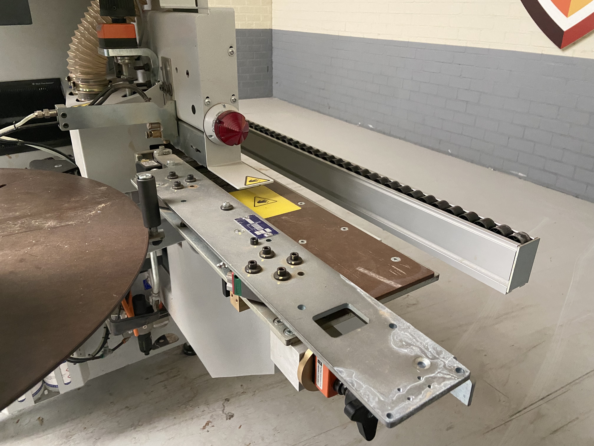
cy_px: 223
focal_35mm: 26
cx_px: 297
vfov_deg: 53.1
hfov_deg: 67.3
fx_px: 446
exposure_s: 1/60
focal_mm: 4.25
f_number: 1.8
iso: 500
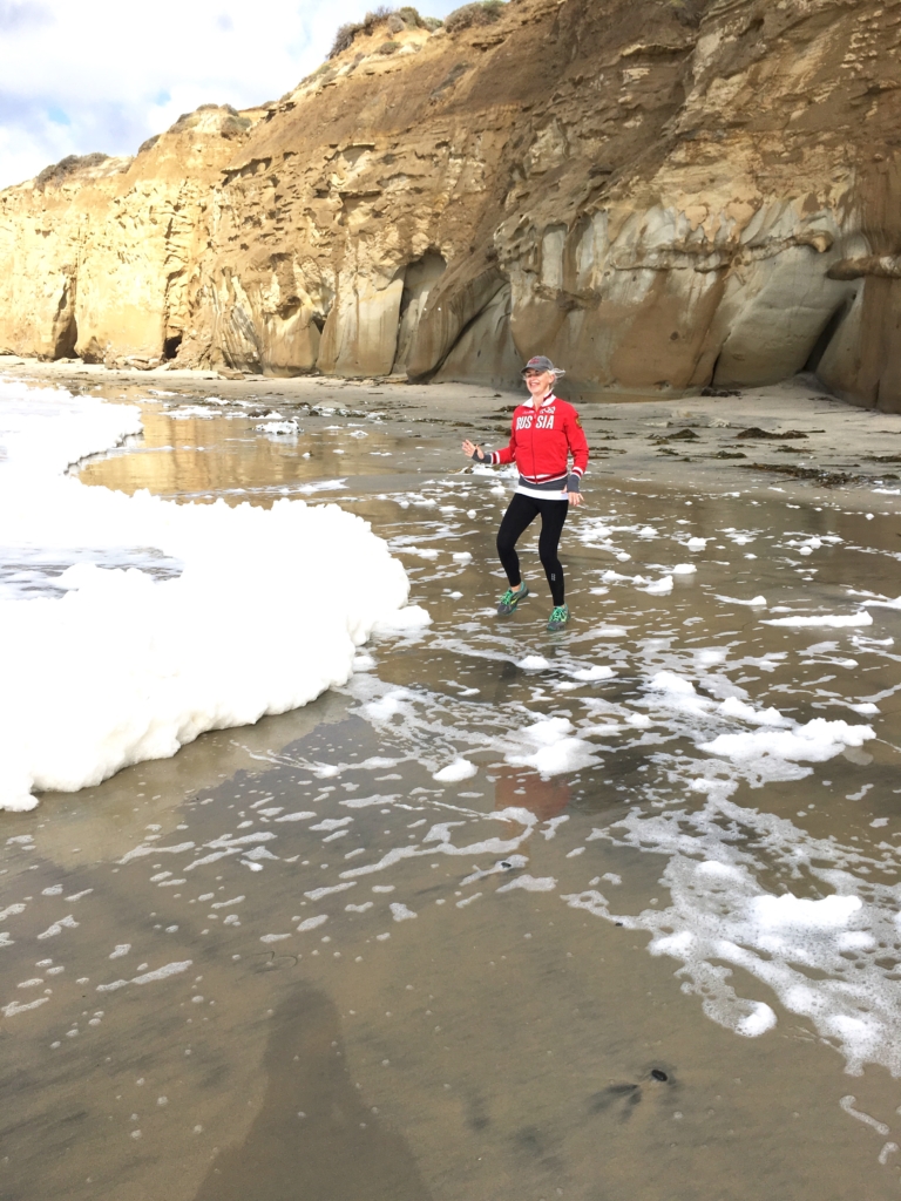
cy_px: 600
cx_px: 450
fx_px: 1006
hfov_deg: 48.2
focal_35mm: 29
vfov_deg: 61.7
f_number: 2.2
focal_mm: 4.15
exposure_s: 1/1972
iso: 25
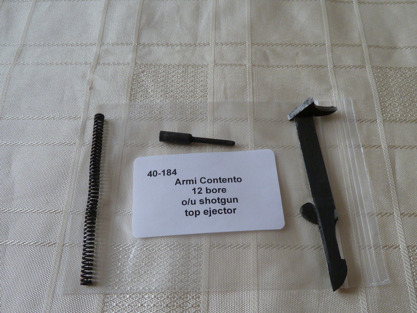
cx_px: 205
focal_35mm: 30
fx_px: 361
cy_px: 186
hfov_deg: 60.0
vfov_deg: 46.6
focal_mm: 4.1
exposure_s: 1/30
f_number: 3.3
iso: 160
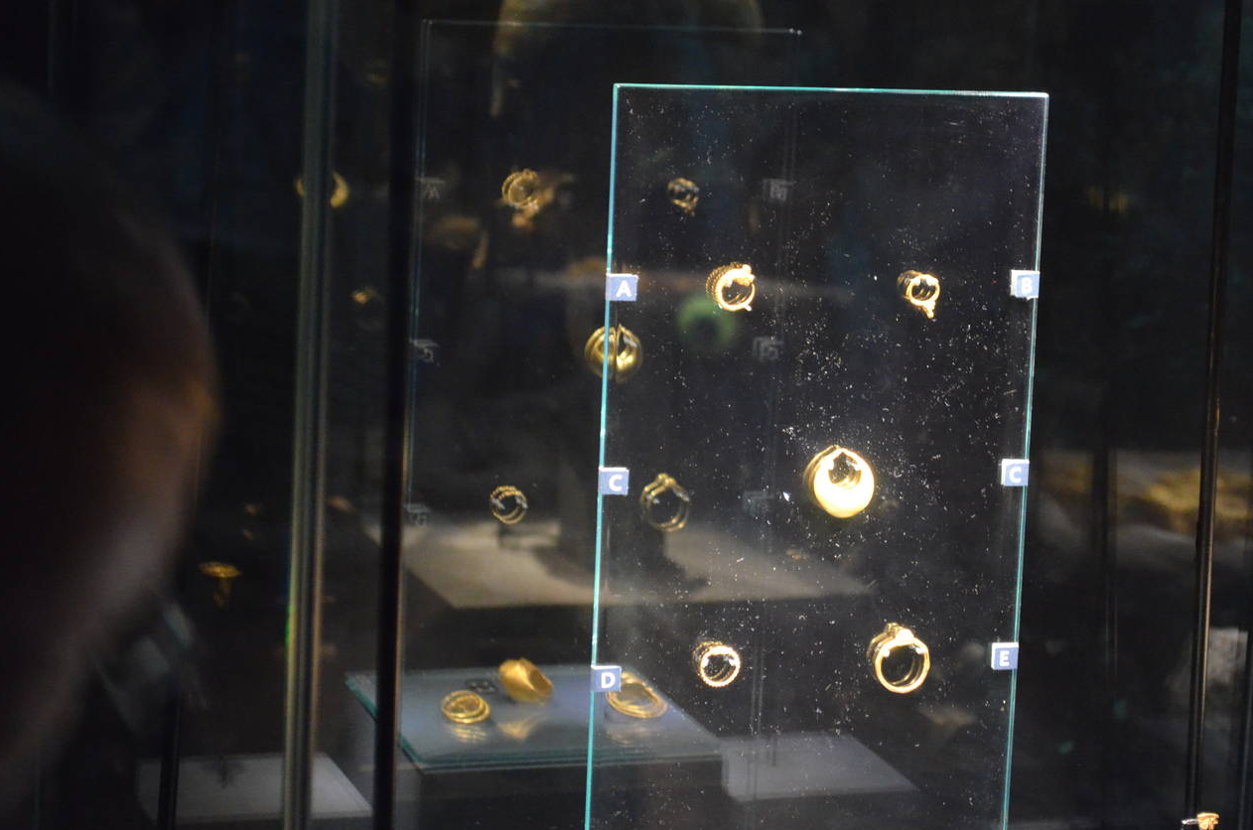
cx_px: 768
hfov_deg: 19.5
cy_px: 407
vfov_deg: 13.0
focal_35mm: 105
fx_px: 3634
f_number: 5.6
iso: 3200
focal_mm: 55
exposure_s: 1/13
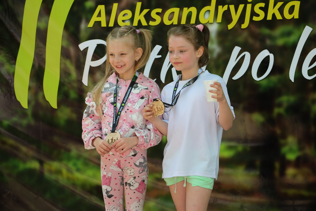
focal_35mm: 161
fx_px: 1413
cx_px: 158
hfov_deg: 12.8
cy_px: 106
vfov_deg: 8.5
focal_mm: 107.4
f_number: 4.6
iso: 200
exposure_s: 1/140
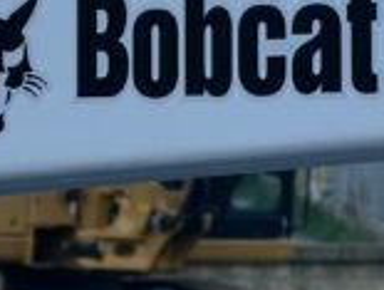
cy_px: -78
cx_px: 372
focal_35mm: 278
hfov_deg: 7.1
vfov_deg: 5.3
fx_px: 3091
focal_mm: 6.86
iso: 64
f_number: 1.78
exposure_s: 1/756
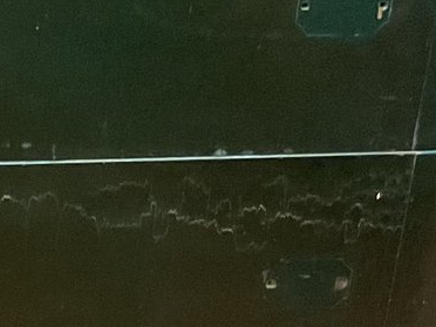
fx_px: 1486
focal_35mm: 118
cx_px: -113
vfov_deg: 12.2
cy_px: 410
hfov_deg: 15.9
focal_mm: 3
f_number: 1.8
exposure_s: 1/30
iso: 400
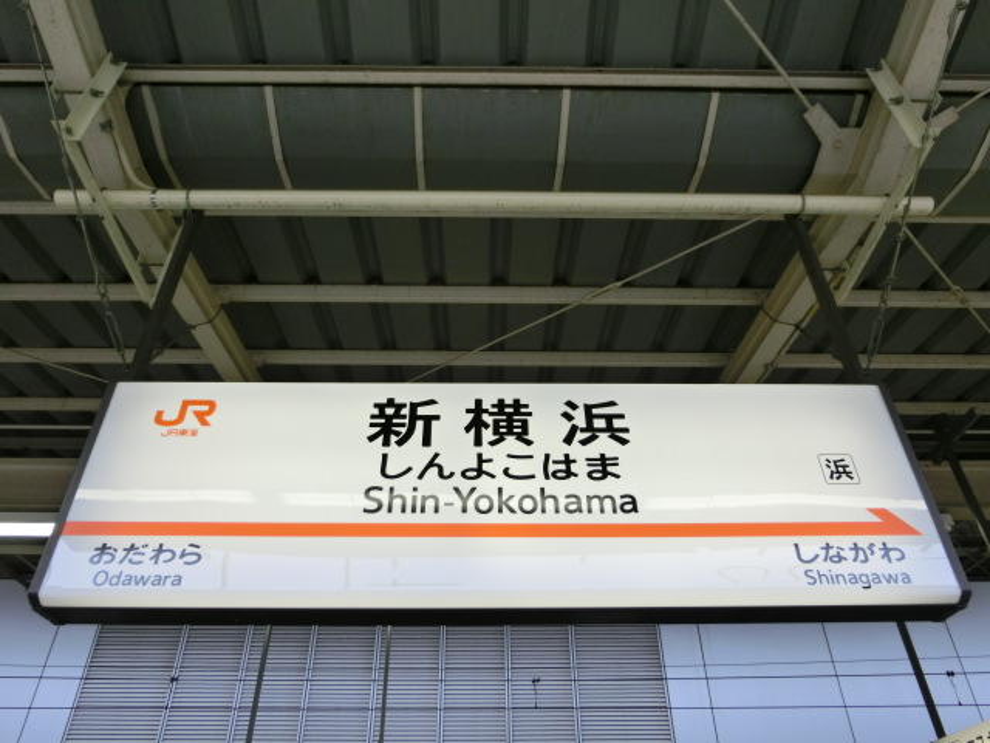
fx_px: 715
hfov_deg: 69.4
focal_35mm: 25
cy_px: 372
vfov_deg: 54.9
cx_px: 495
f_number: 3.5
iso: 80
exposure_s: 1/125
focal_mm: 4.5
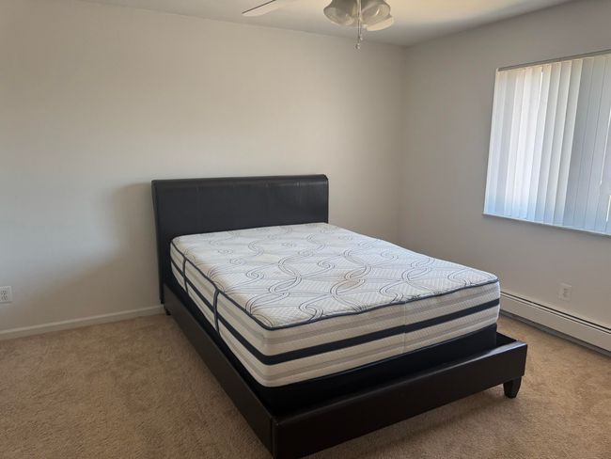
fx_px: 424
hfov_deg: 71.6
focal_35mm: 24
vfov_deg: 56.8
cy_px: 230
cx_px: 306
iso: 200
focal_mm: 6.76
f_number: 1.78
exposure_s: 1/120
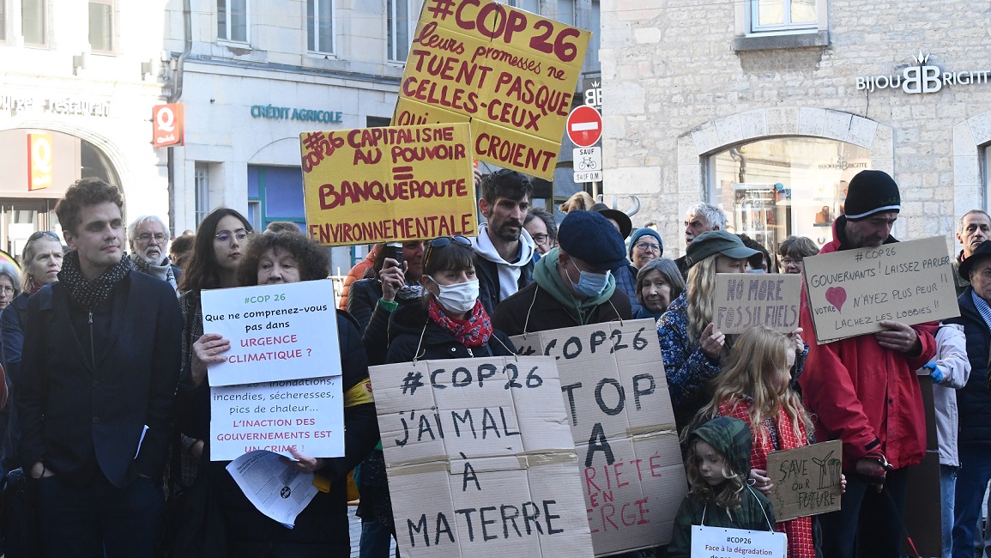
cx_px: 493
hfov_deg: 24.5
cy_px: 275
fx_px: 2286
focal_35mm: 87
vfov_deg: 13.9
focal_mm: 55
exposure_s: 1/500
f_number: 11
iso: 2500
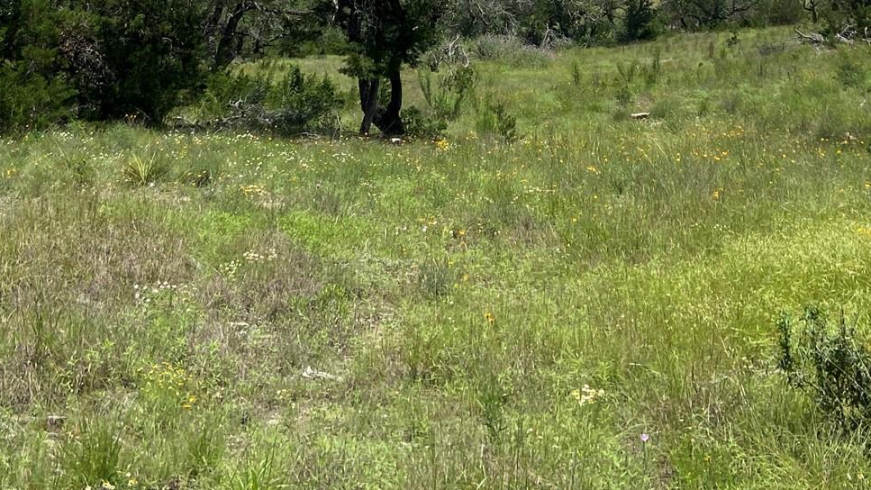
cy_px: -159
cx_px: 426
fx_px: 1386
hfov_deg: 34.9
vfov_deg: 18.6
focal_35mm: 60
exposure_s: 1/4608
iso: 32
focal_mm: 4.25
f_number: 1.8
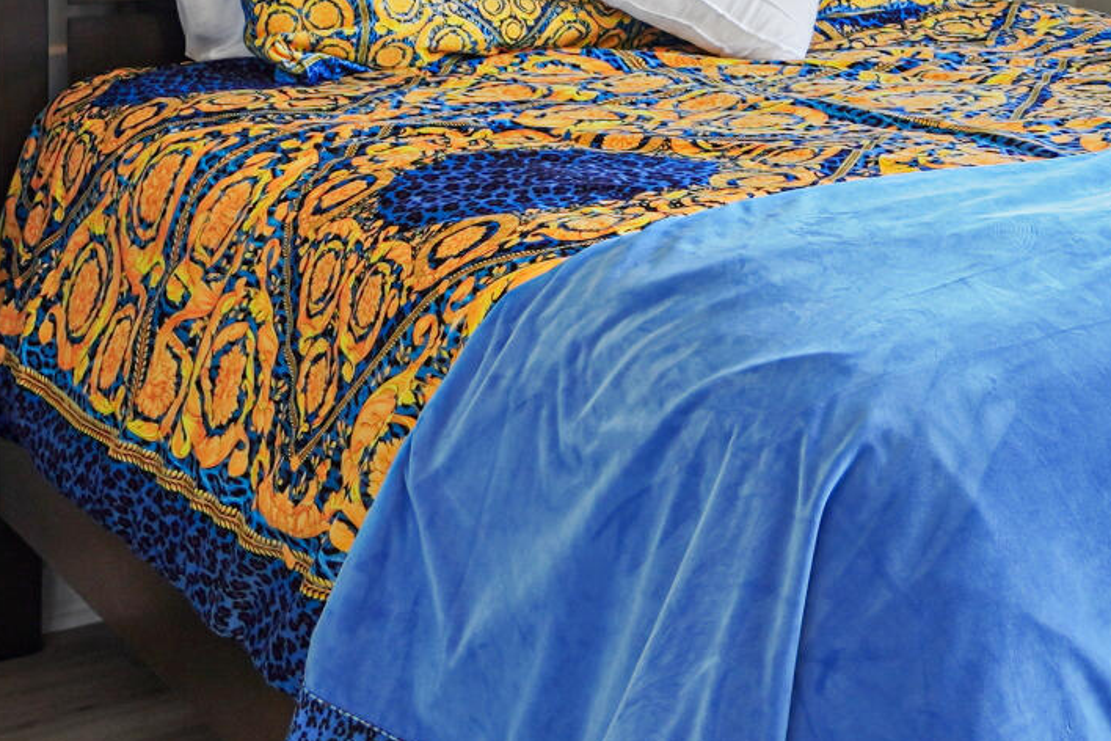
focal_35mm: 73
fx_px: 2255
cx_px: 1166
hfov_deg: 26.0
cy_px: -242
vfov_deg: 17.4
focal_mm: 11.5
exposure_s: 1/15
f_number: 4
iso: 100
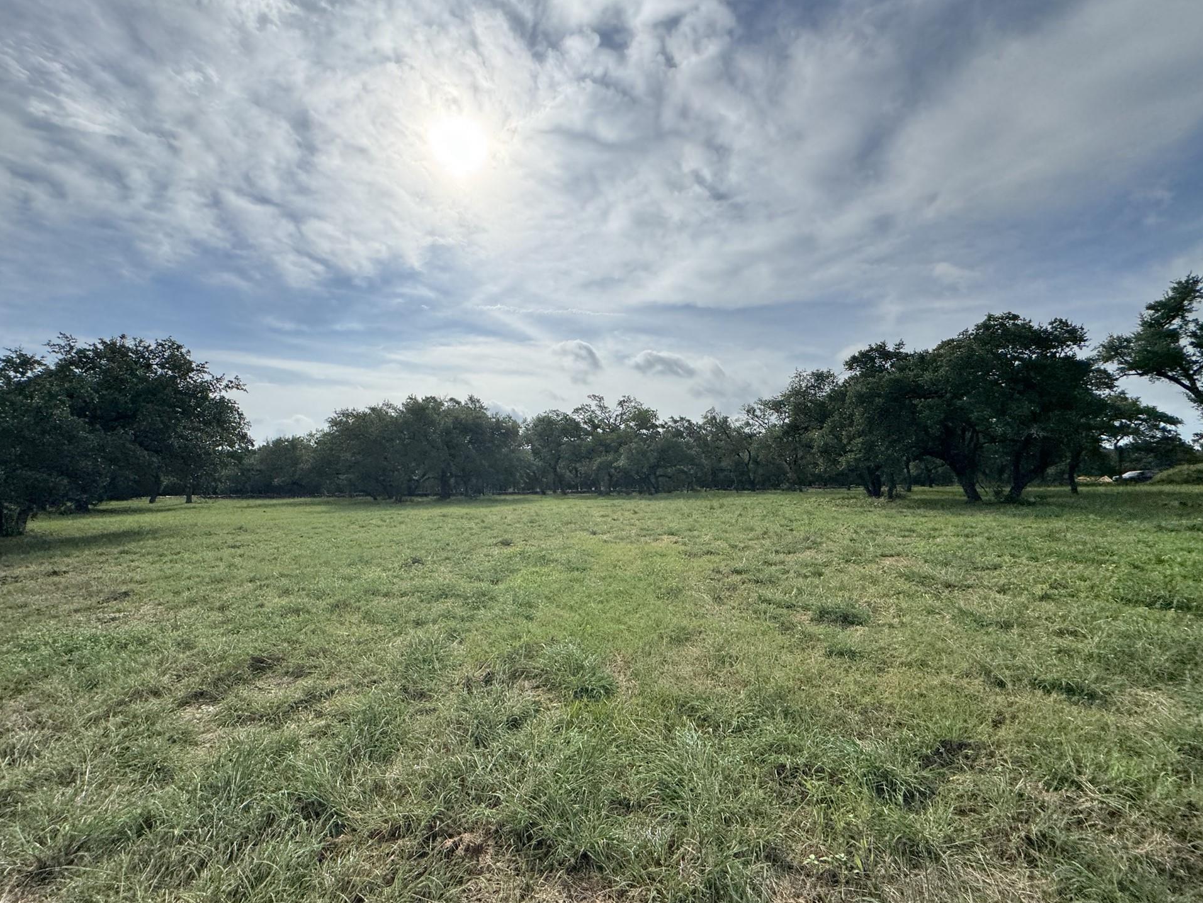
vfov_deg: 81.8
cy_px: 452
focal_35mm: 15
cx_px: 573
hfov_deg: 98.1
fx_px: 521
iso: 50
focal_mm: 2.22
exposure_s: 1/2674
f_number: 2.2
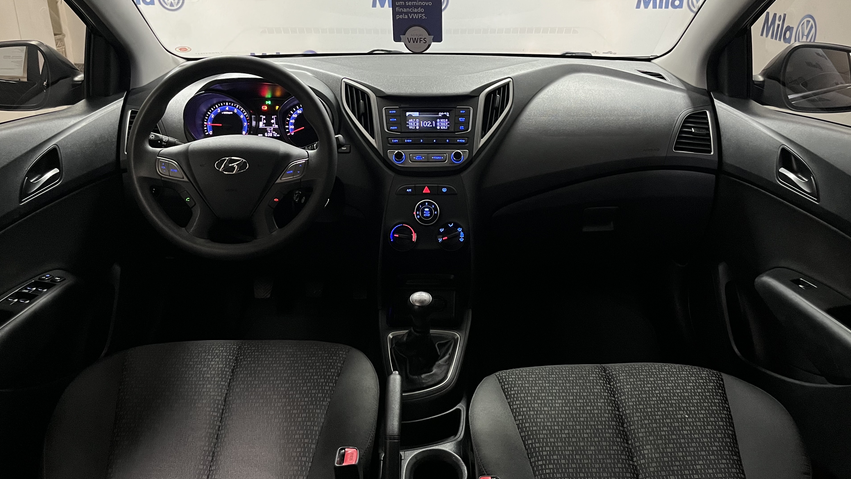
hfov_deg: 64.3
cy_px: 219
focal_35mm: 30
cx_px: 425
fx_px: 677
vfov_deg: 38.9
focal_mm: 5.1
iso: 500
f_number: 1.6
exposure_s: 1/30
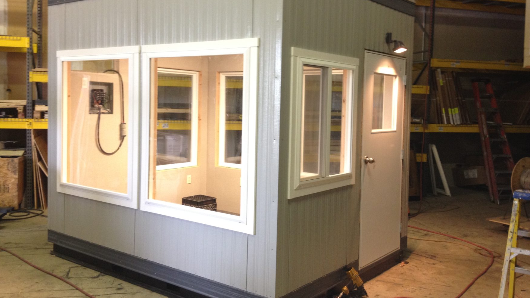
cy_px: 125
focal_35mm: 39
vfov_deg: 30.4
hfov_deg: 51.6
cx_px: 263
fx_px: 548
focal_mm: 4.28
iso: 160
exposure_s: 1/20
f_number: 2.4
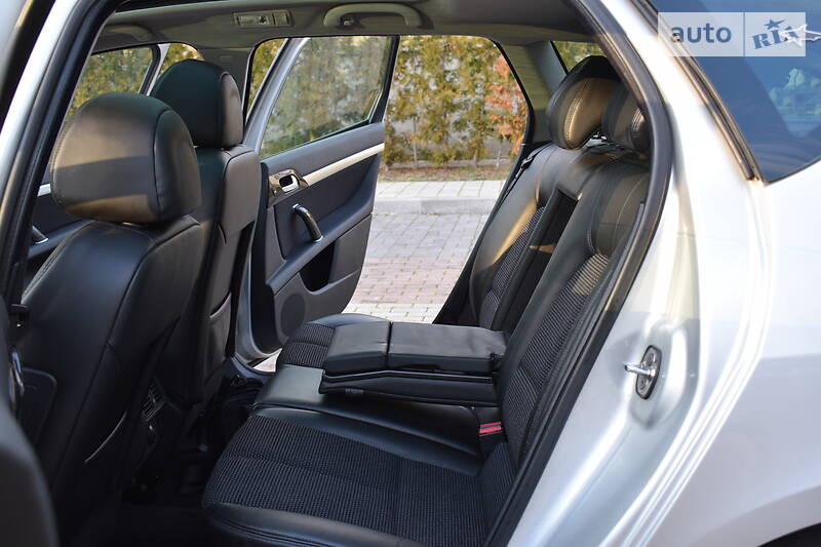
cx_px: 410
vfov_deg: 33.0
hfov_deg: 47.9
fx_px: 923
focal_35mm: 40
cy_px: 274
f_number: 5.6
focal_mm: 27
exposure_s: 1/125
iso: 400
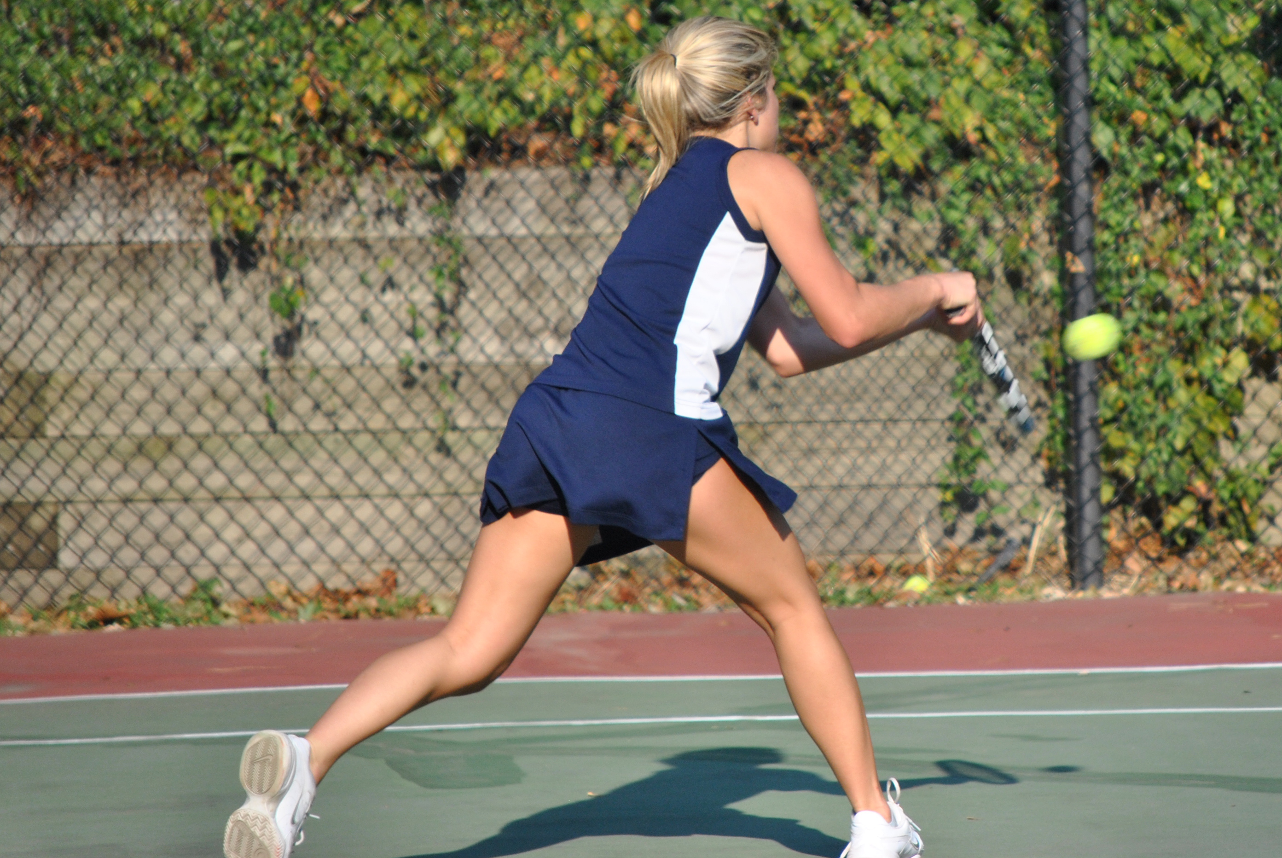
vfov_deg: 4.6
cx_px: 641
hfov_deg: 6.9
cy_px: 429
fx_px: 10695
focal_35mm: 300
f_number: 5.6
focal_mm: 200
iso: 250
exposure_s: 1/500
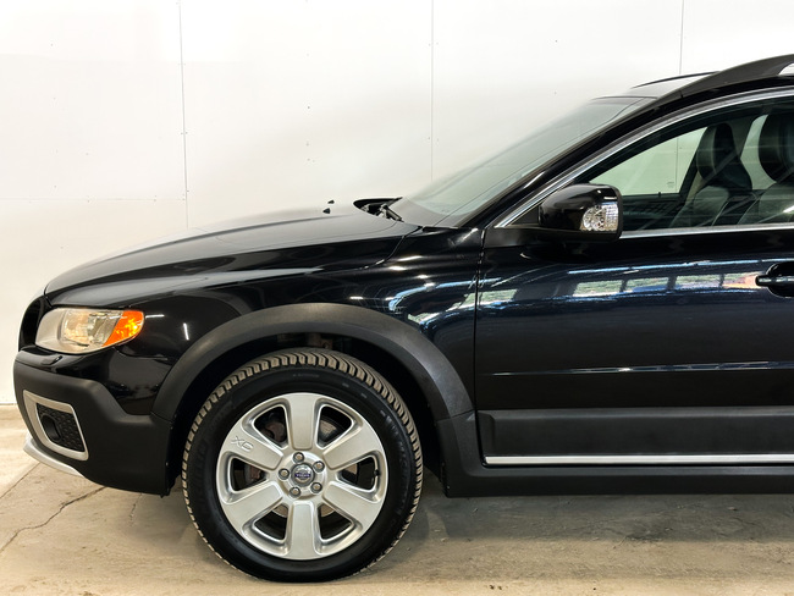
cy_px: 298
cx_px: 397
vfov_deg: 30.3
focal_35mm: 48
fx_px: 1101
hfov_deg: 39.6
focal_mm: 6.86
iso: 100
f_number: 1.8
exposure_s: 1/50
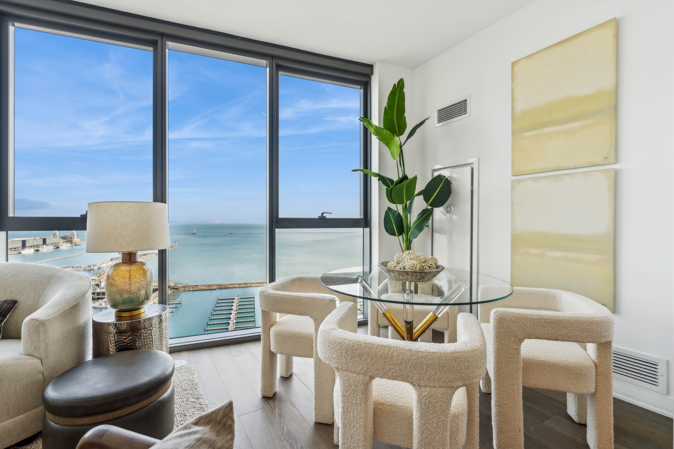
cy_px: 224
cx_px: 337
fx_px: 300
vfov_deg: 73.7
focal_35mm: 16
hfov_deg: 96.7
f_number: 8
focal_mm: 16
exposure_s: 1/125
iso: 320
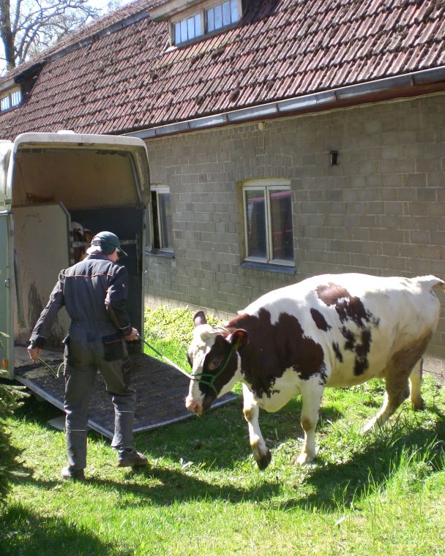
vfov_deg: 37.3
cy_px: 276
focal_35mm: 50
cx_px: 268
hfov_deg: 30.2
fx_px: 823
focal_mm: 6.3
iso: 50
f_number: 3.1
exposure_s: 1/200
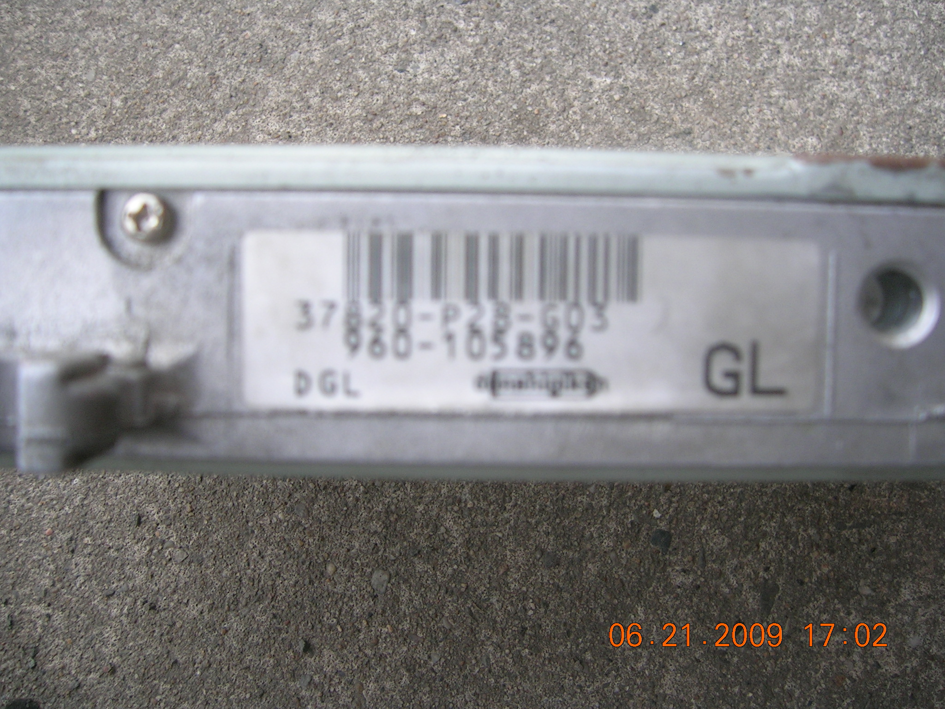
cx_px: 472
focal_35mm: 35
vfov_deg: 40.7
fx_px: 955
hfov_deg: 52.6
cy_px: 354
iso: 50
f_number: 2.8
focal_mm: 5.4
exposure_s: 1/320
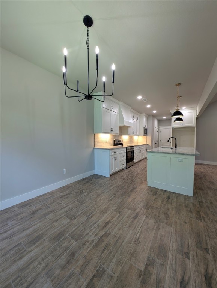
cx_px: 108
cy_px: 144
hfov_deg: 94.6
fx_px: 100
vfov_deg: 110.5
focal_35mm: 12
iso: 47
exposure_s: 1/60
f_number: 1.95
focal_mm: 2.23
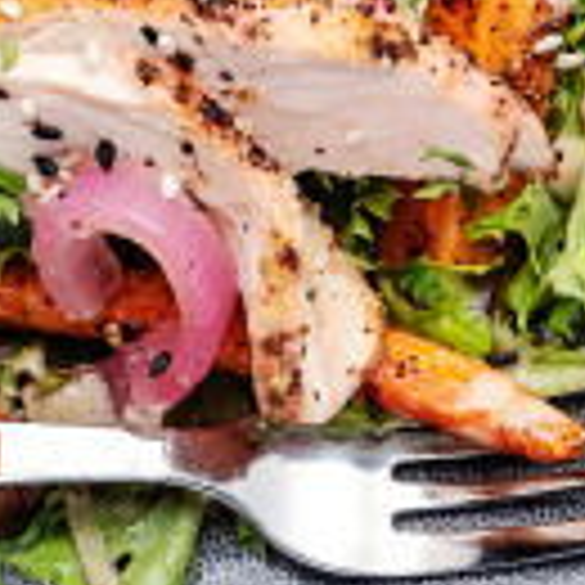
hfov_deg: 5.5
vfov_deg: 5.7
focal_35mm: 307
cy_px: 320
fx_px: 5870
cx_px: 1418
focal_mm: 50
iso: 200
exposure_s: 1/160
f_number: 14
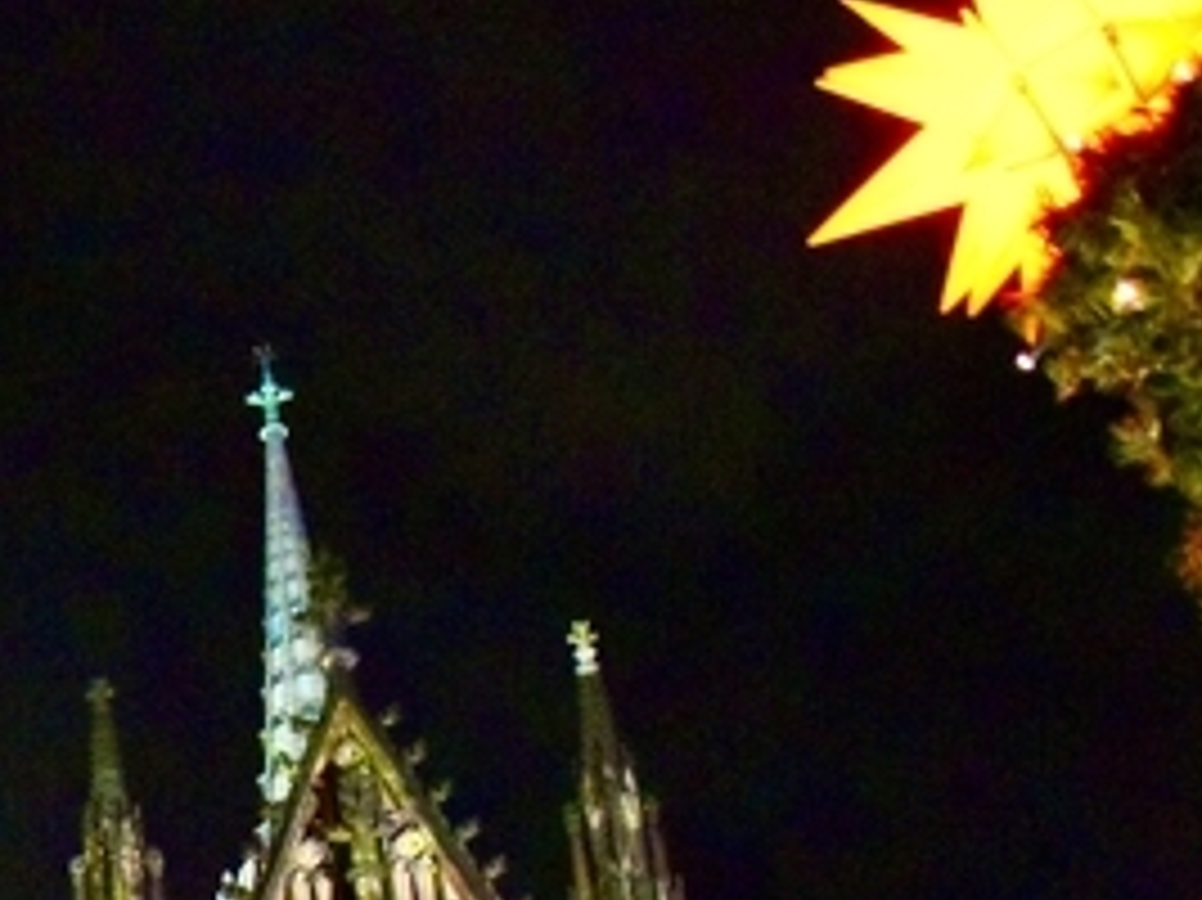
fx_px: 3297
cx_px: -306
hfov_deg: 19.3
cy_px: 1166
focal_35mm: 95
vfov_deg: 14.9
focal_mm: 22
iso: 9000
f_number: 3.8
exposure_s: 1/60
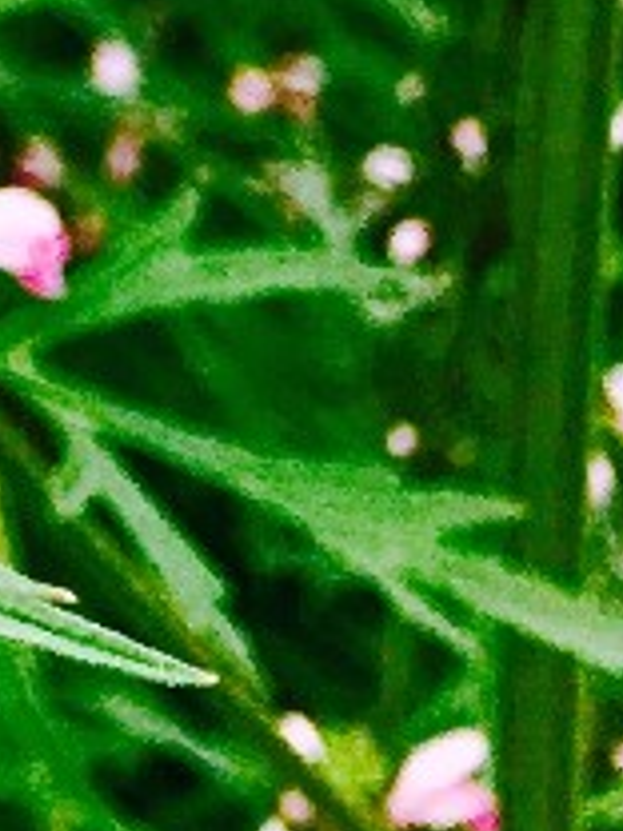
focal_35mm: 223
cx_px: -1641
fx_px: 5351
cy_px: -2030
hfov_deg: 5.9
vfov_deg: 7.4
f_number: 2.2
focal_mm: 4.15
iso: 25
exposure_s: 1/146
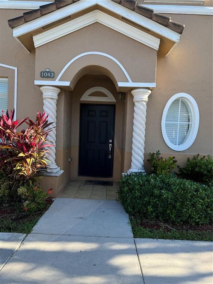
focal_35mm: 24
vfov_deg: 71.6
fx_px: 197
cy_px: 142
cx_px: 106
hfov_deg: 56.8
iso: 80
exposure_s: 1/966
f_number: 1.78
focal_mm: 6.76
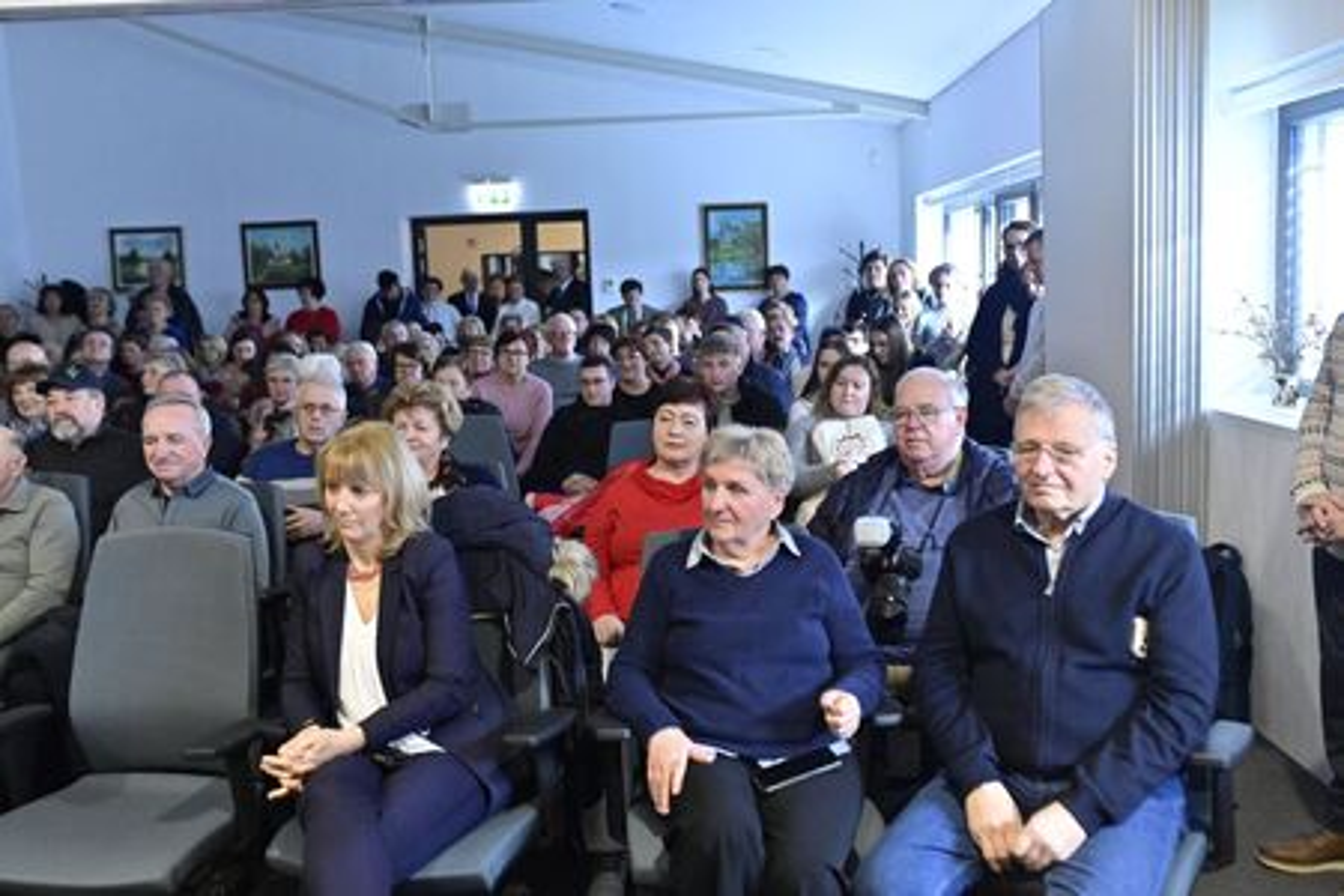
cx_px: 672
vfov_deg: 37.9
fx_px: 1307
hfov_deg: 54.4
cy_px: 448
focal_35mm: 35
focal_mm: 35
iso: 5000
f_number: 3.2
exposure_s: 1/160
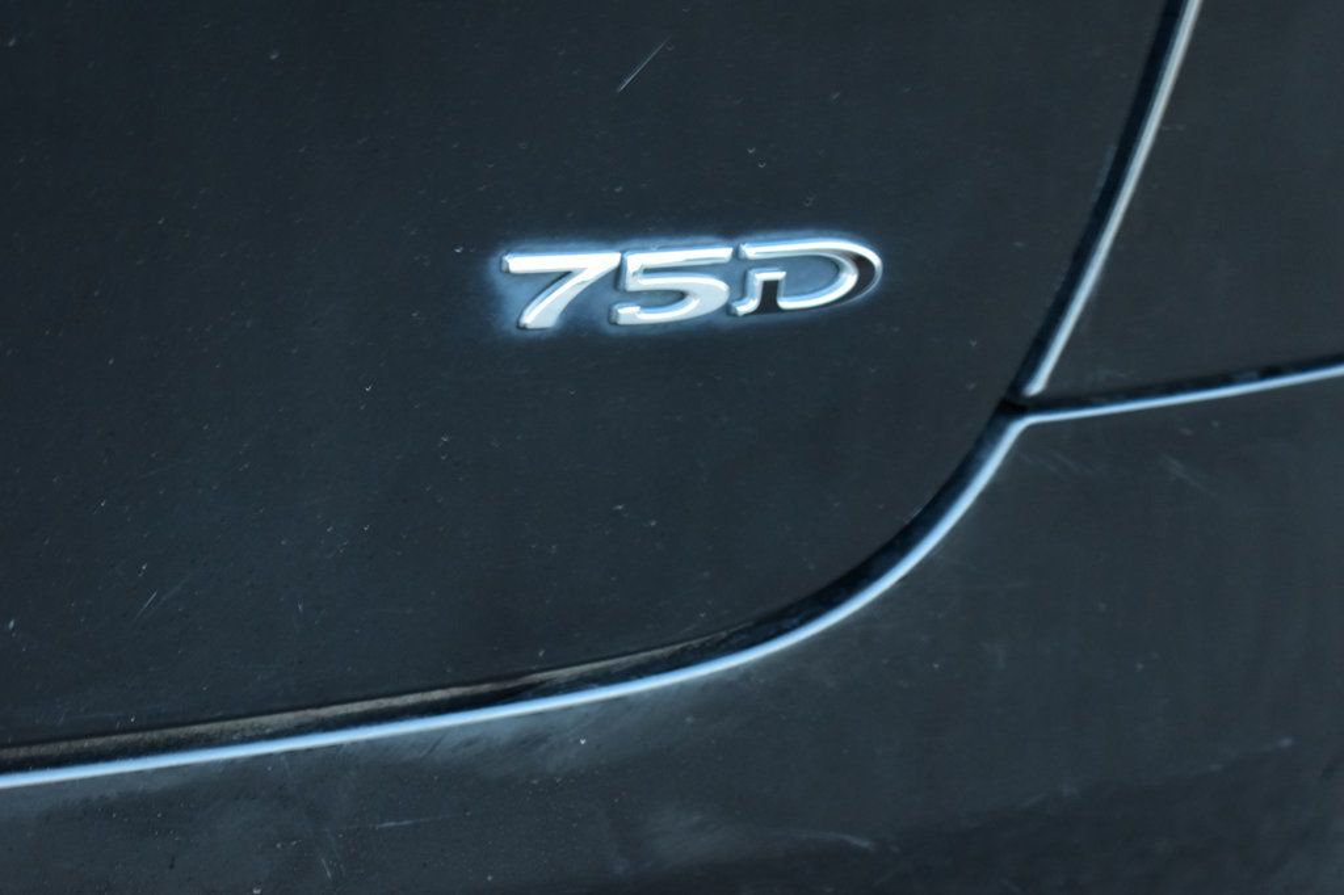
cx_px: 672
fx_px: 3079
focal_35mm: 82
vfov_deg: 16.5
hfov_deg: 24.6
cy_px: 448
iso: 1600
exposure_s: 1/13
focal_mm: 55
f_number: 5.6
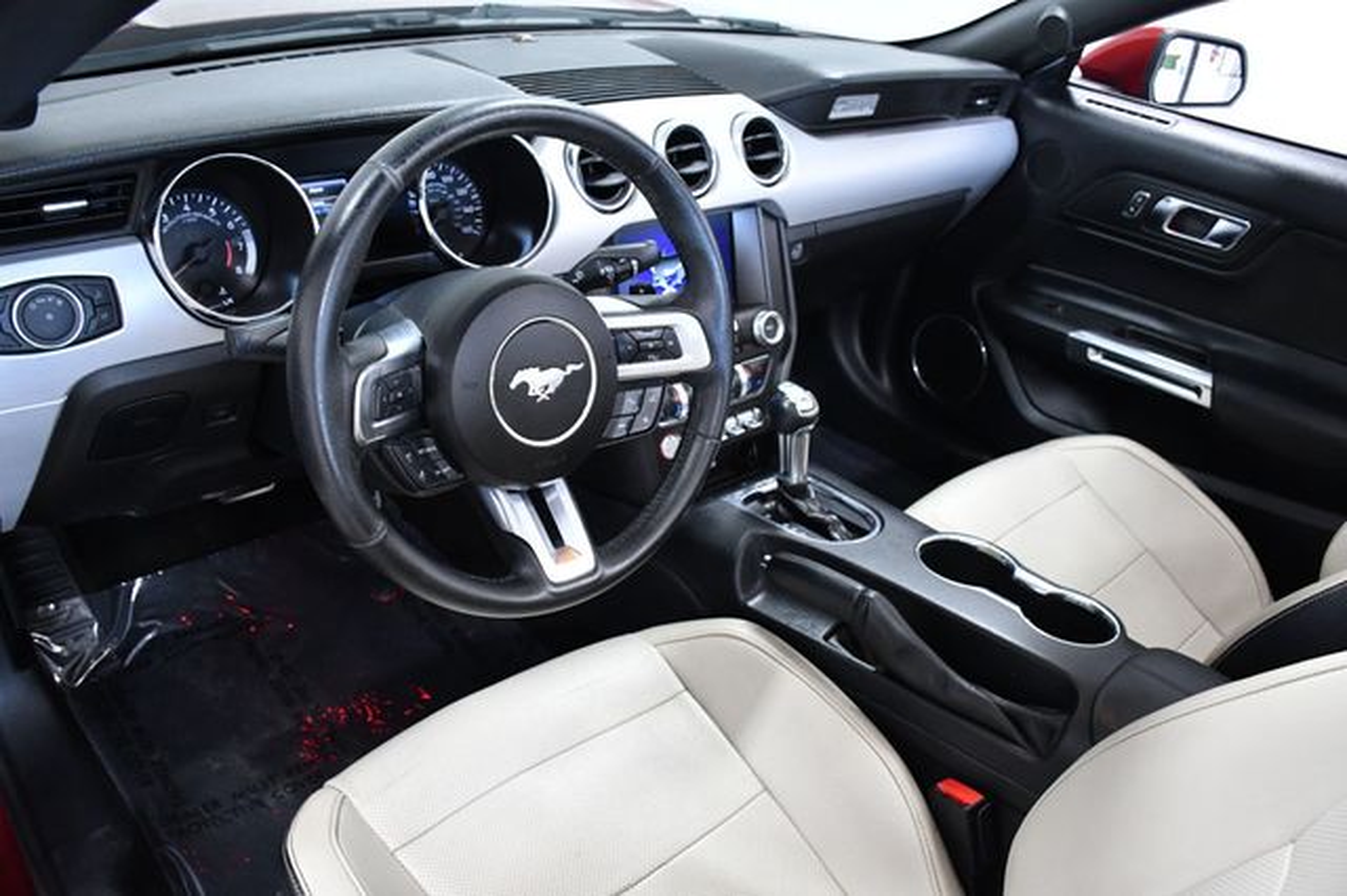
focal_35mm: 27
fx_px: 1010
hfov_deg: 67.4
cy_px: 448
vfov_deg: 47.9
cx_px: 674
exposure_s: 1/125
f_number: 5.6
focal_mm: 18
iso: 2500
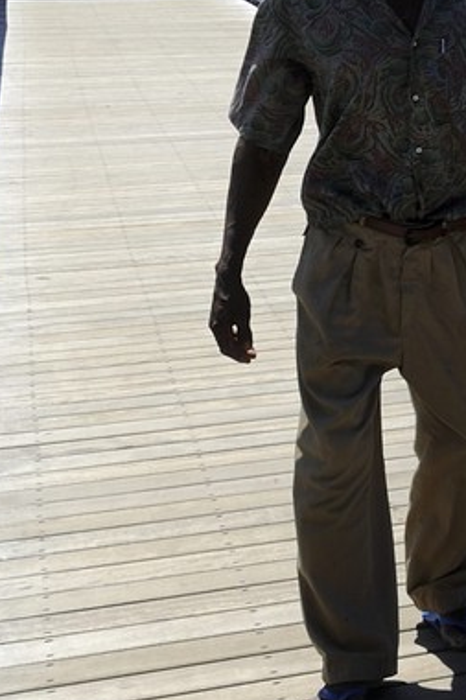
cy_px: -94
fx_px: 1963
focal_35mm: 101
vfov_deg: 19.3
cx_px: 1276
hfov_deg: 10.6
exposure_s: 1/200
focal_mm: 24
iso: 200
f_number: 13
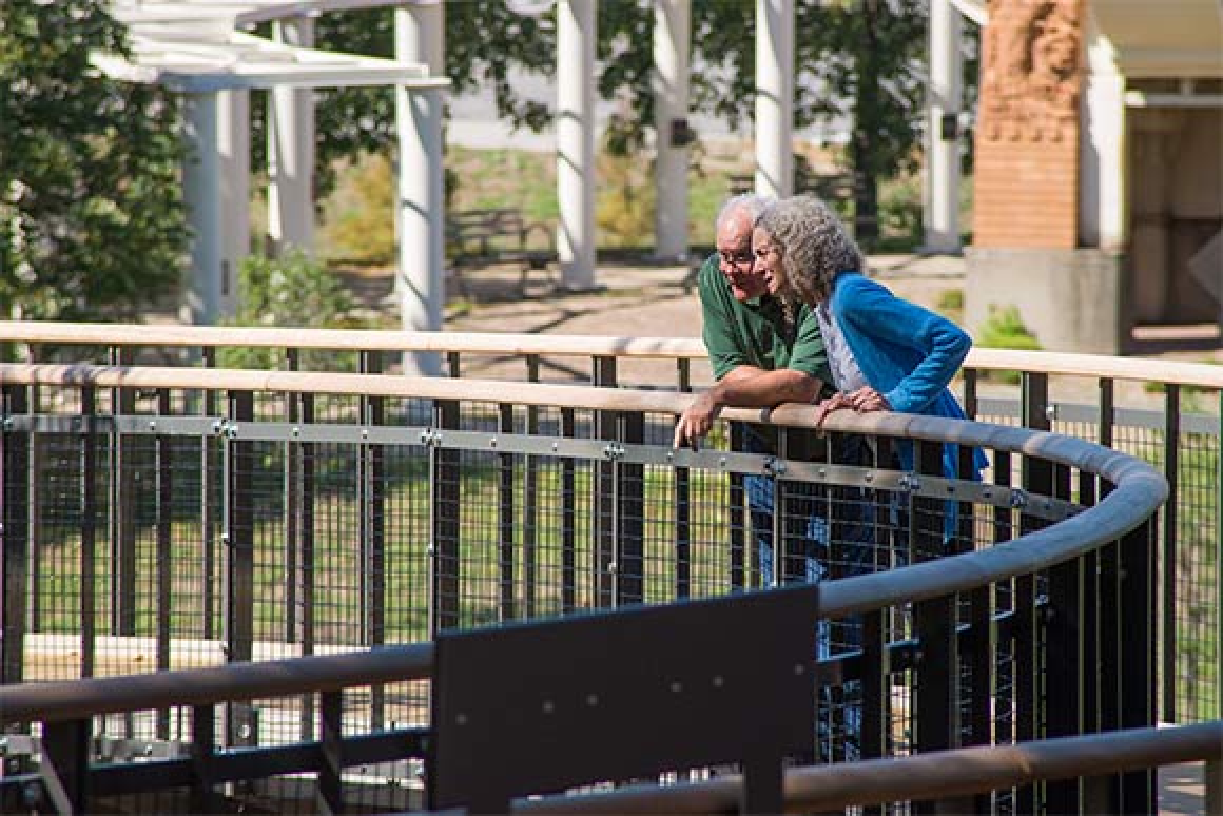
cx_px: 612
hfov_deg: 6.9
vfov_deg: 4.6
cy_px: 408
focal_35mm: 300
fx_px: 10194
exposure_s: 1/1500
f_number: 8
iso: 640
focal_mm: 300
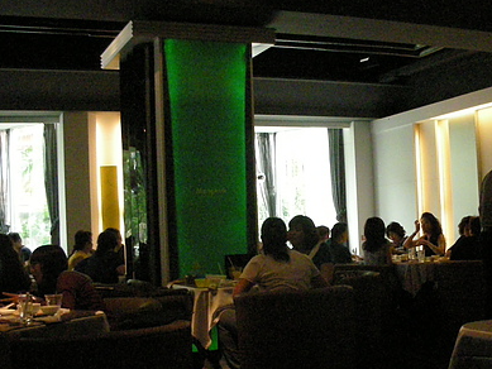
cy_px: 217
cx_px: 296
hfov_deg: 35.4
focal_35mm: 54
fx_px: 768
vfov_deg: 27.0
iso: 735
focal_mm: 5.8
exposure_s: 1/128
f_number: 2.8
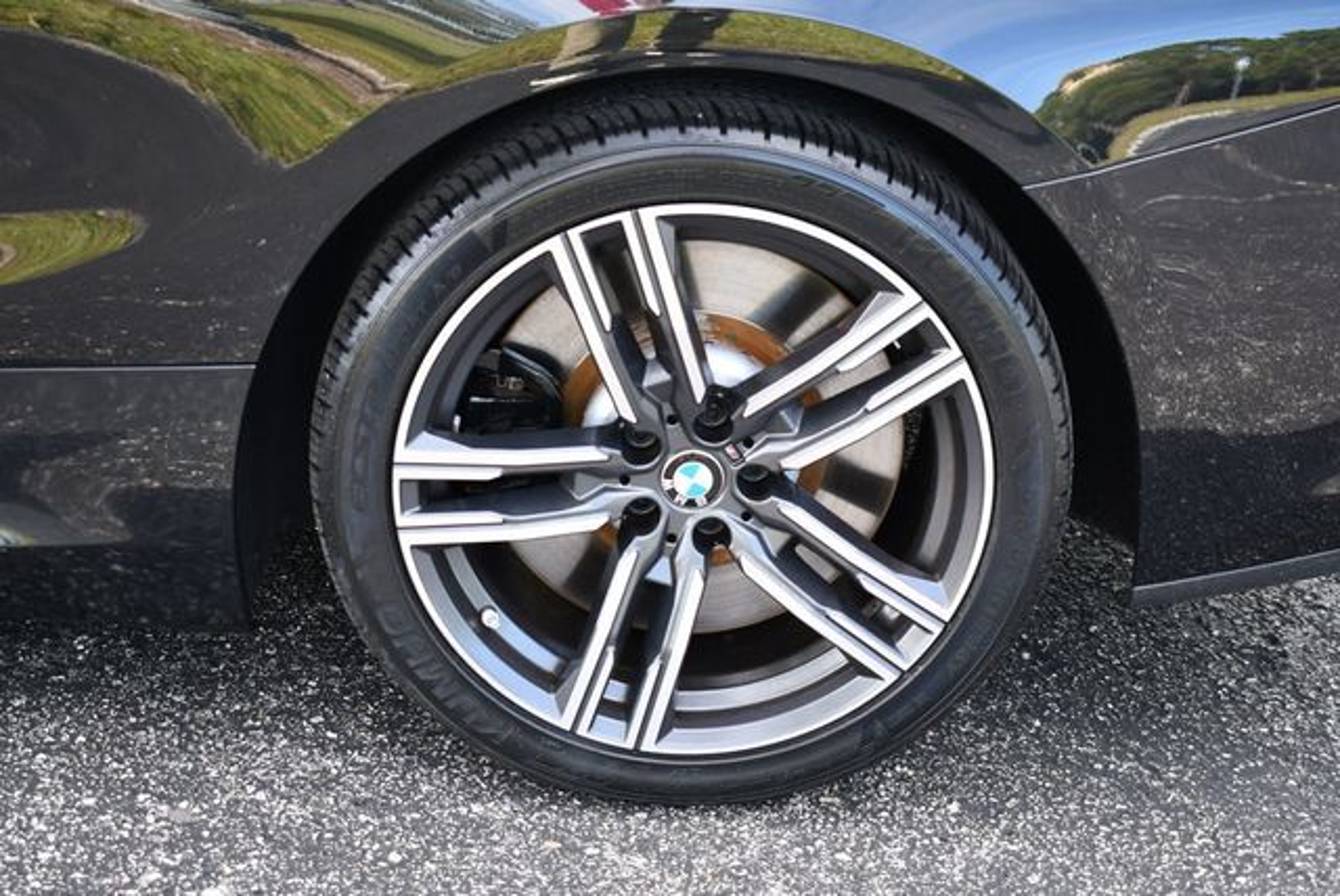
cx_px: 670
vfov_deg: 27.0
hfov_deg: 39.6
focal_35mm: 50
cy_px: 448
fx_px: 1863
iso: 400
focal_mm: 25
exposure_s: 1/250
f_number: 4.5
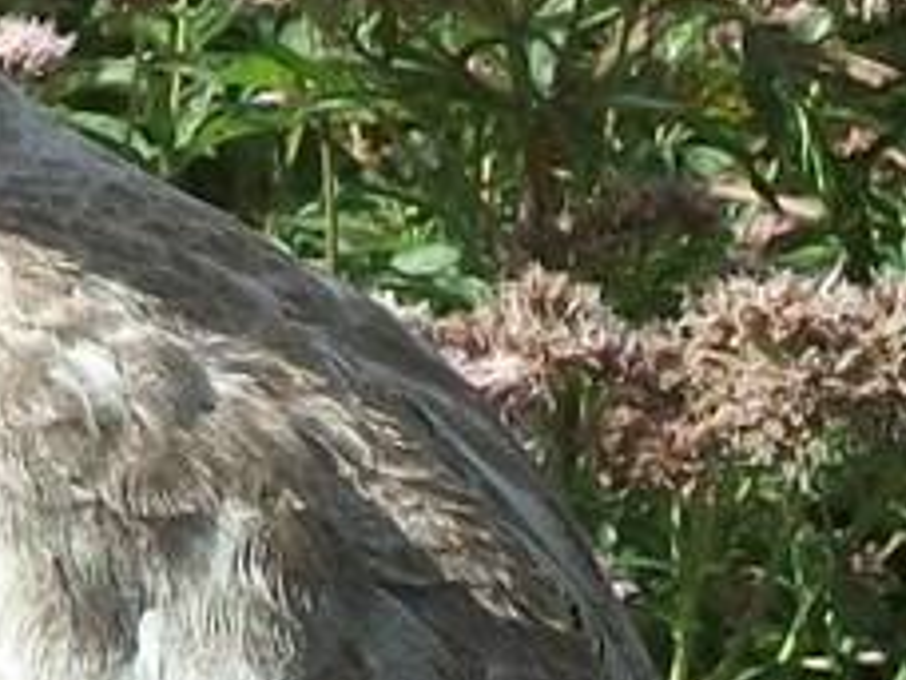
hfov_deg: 4.5
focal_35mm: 436
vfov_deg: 3.4
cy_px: 12
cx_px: -807
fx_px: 11411
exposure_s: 1/500
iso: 127
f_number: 4.1
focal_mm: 11
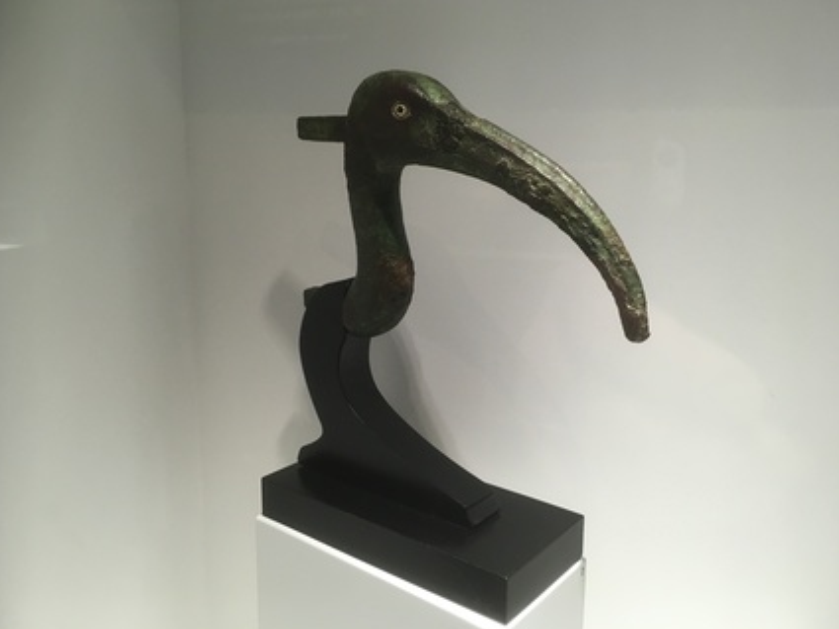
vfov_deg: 46.8
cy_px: 310
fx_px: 727
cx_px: 411
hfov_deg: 59.9
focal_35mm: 30
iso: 50
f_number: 2.2
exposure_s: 1/33
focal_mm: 4.15
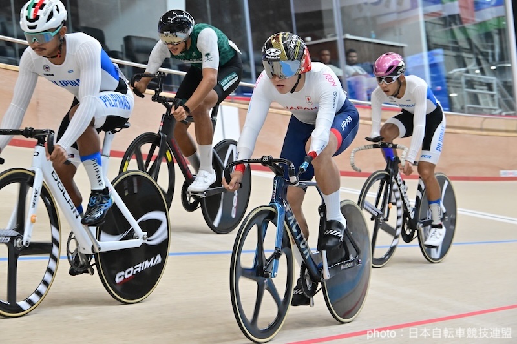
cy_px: 172
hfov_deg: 19.5
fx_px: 1508
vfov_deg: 13.0
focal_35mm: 105
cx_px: 258
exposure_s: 1/500
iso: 5600
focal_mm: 105
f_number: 8
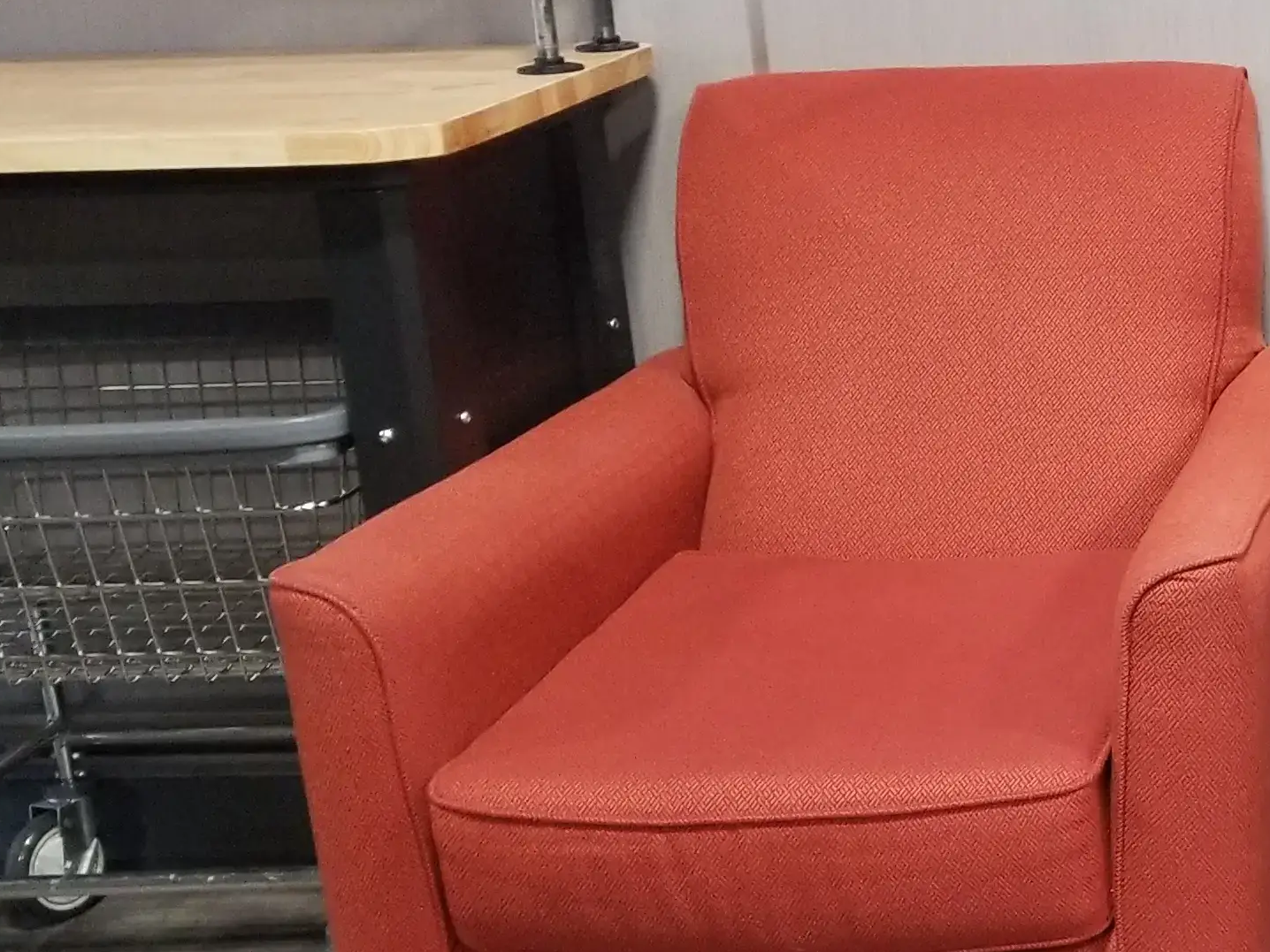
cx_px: 1605
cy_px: 529
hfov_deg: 23.8
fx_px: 2678
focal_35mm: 73
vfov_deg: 20.2
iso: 200
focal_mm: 4.25
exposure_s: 1/50
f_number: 1.7
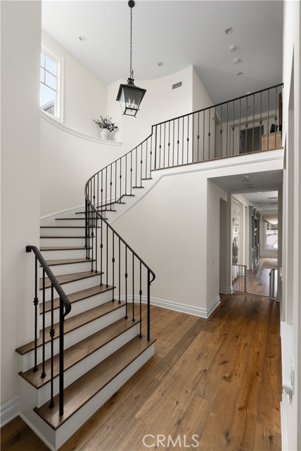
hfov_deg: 73.9
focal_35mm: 16
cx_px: 150
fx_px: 200
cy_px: 226
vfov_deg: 96.7
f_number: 7.1
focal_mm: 16
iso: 640
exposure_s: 1/30
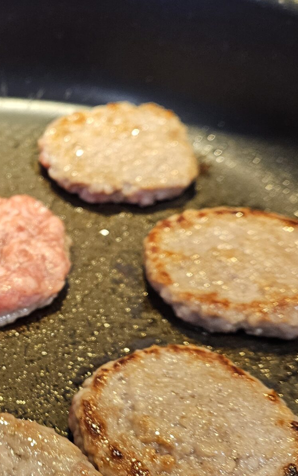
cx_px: -25
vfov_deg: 38.9
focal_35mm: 52
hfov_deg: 23.4
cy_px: 228
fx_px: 676
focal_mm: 5.4
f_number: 1.8
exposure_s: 1/120
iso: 320
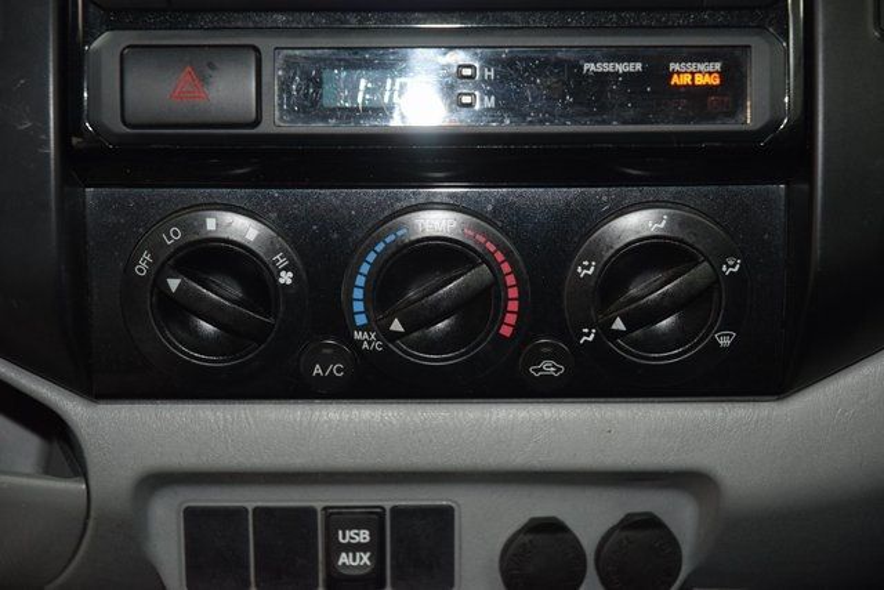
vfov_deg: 13.0
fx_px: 2579
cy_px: 295
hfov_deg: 19.5
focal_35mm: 105
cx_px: 442
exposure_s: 1/25
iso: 2000
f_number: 4.5
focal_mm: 70
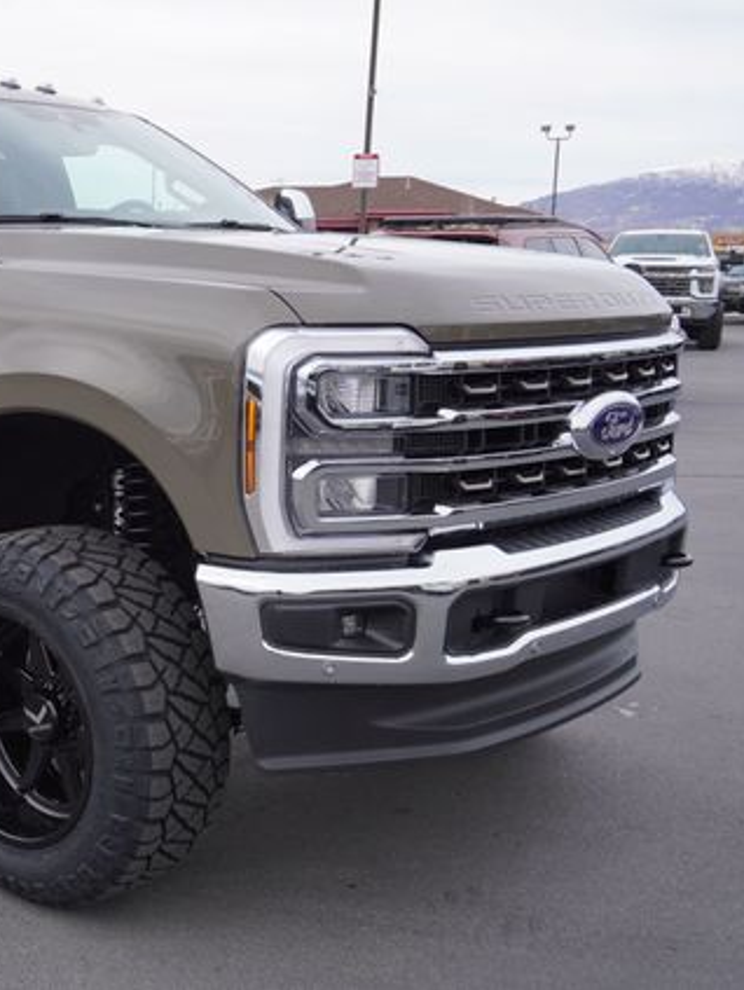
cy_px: 491
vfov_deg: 39.6
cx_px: 2
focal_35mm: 48
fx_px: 1373
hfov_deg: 28.5
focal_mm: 22
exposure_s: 1/160
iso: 100
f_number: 6.3
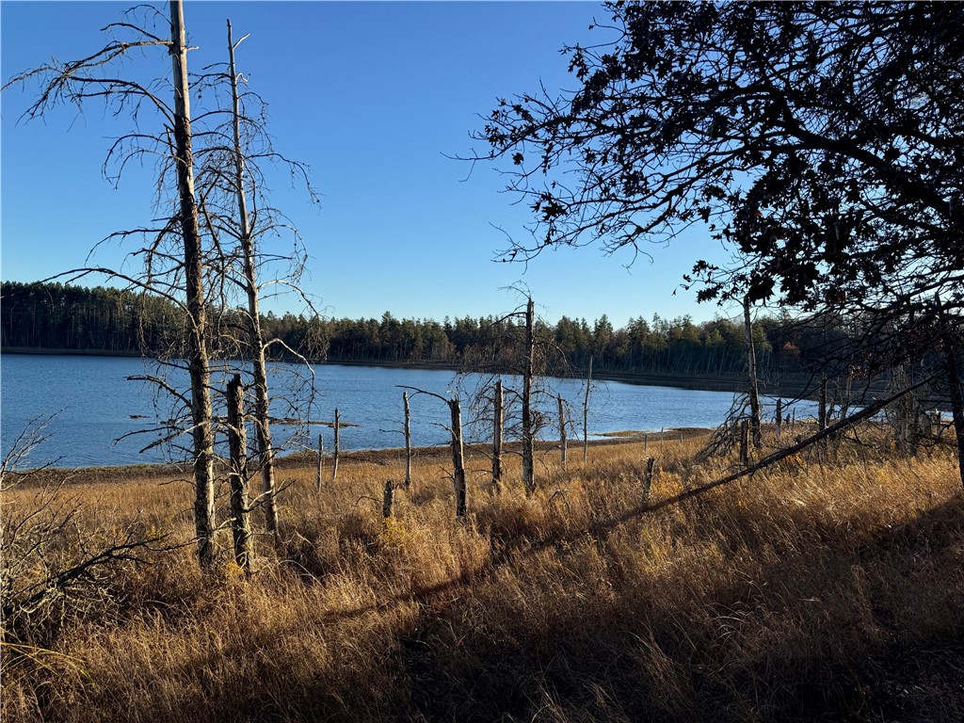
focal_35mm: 24
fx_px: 668
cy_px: 362
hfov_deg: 71.6
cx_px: 482
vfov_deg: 56.8
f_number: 1.78
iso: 80
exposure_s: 1/2415
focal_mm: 6.76
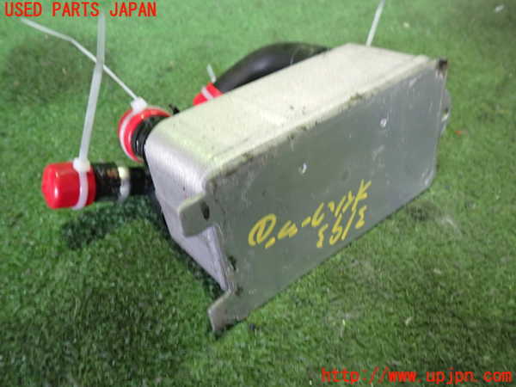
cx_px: 258
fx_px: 447
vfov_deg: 46.8
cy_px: 194
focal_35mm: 30
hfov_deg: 60.0
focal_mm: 5.4
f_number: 2.3
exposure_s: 1/30
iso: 500
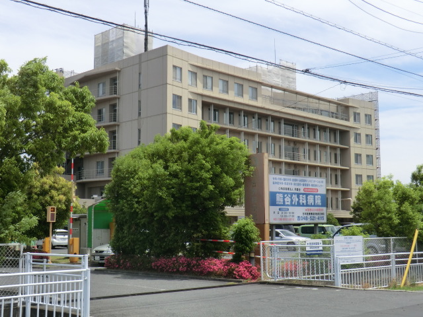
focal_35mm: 47
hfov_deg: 40.4
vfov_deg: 30.9
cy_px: 158
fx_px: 574
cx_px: 212
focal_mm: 8.4
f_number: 4
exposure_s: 1/800
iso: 80
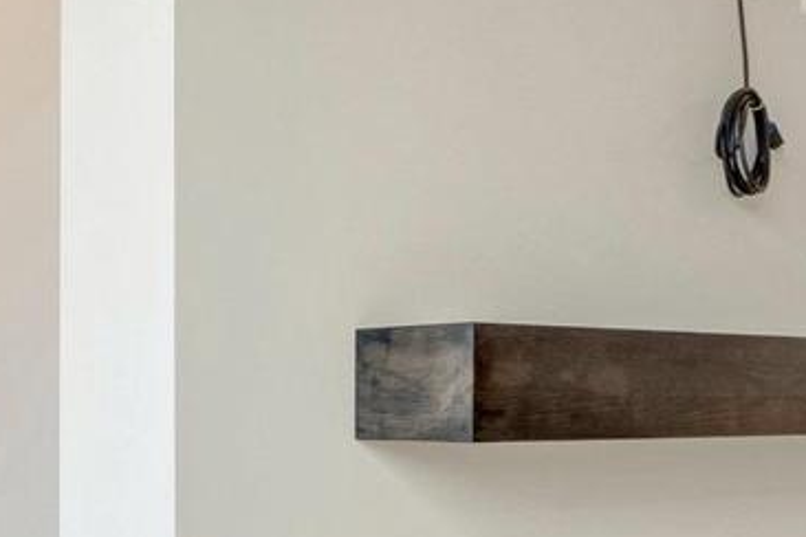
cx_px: 394
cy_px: 429
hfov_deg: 31.9
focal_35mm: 63
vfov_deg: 21.3
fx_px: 1410
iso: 1250
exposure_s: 1/100
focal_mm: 16
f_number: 8
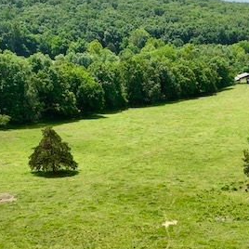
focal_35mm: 79
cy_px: 262
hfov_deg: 20.8
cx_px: 281
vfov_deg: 21.0
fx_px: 643
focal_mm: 12.29
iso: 130
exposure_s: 1/240
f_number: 2.8
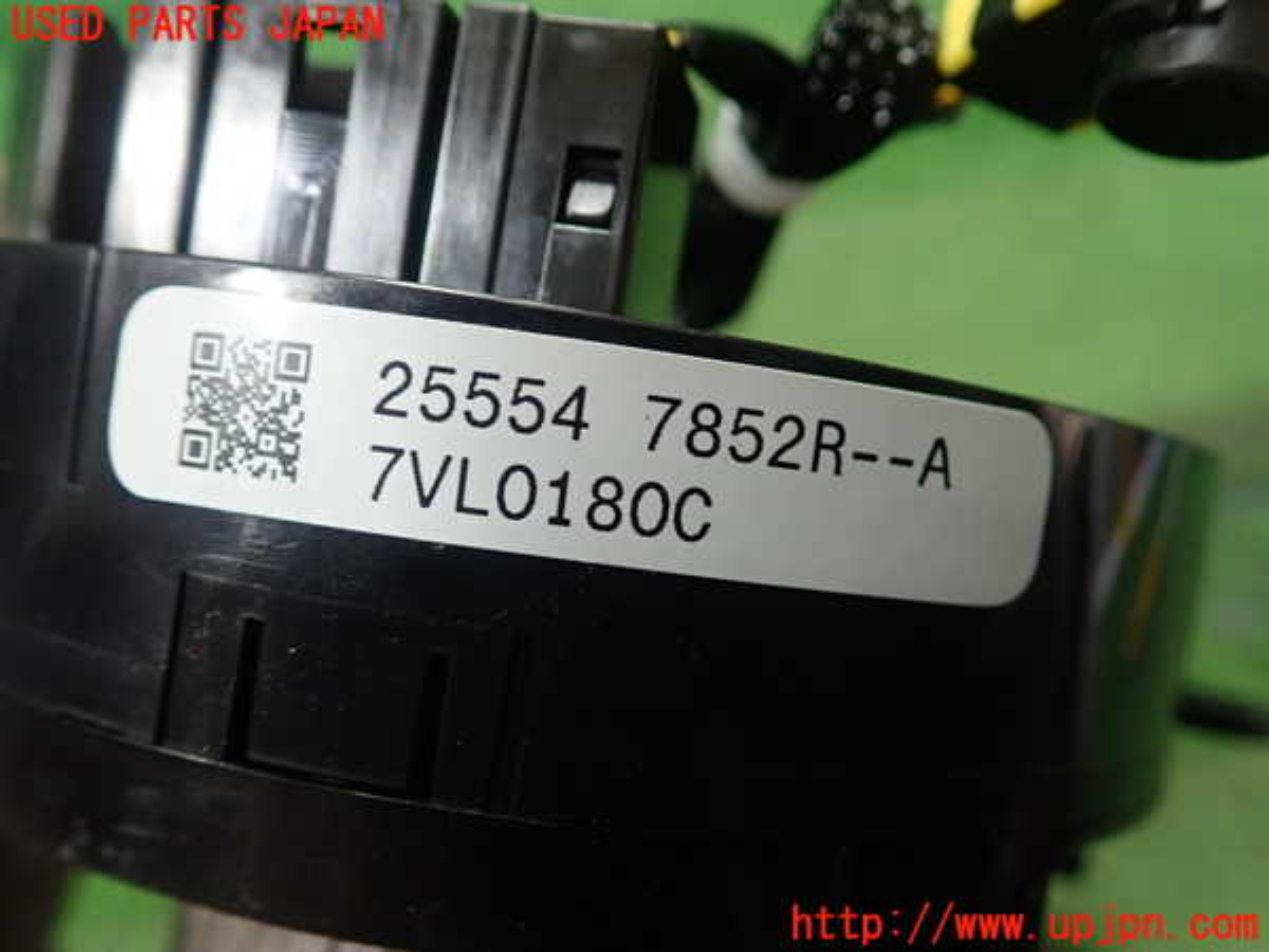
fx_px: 1100
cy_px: 476
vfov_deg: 46.8
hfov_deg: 60.0
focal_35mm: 30
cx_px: 634
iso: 320
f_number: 2.3
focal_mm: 5.5
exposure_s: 1/125
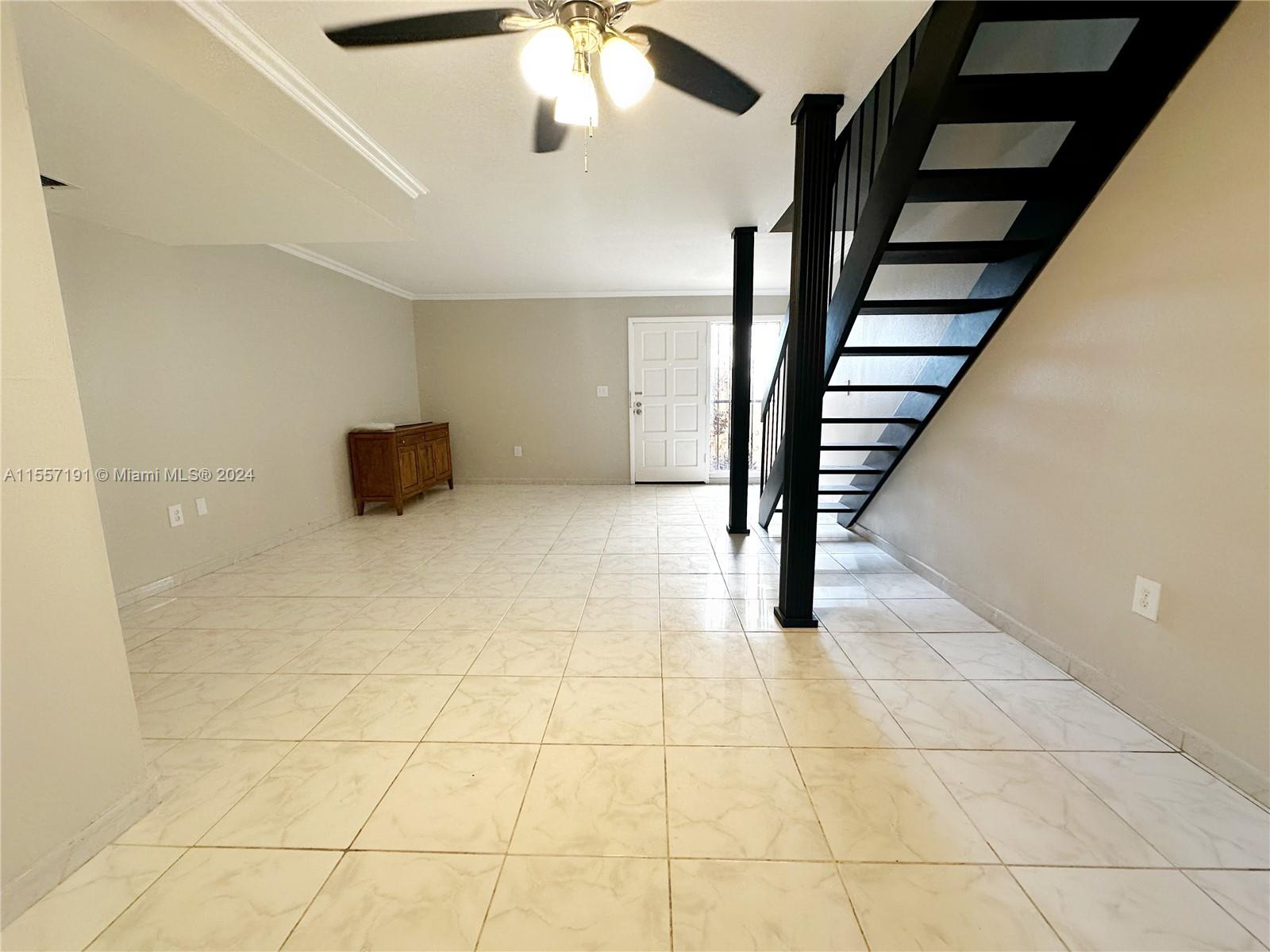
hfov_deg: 102.1
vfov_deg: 85.7
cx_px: 635
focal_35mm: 14
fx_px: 514
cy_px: 476
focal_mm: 2.22
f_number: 2.2
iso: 200
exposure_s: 1/120
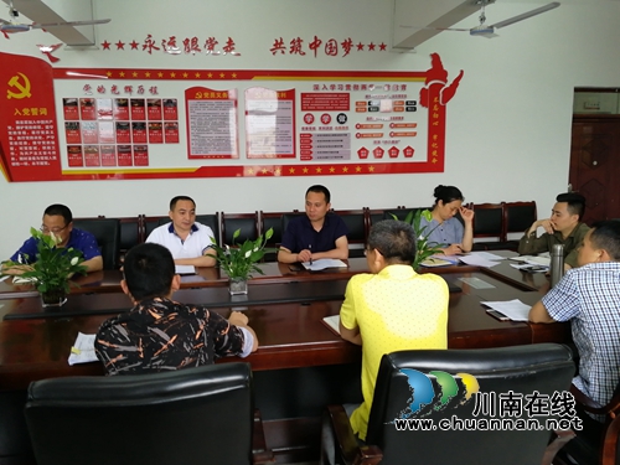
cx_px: 310
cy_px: 232
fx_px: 484
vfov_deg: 51.4
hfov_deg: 65.3
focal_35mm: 27
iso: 200
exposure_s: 1/33.3
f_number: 2.2
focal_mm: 3.95
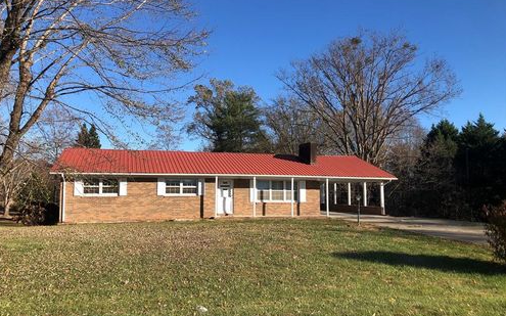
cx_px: 252
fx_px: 414
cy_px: 162
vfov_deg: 41.8
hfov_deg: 62.9
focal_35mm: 30
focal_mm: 3.99
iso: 20
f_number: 1.8
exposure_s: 1/1156
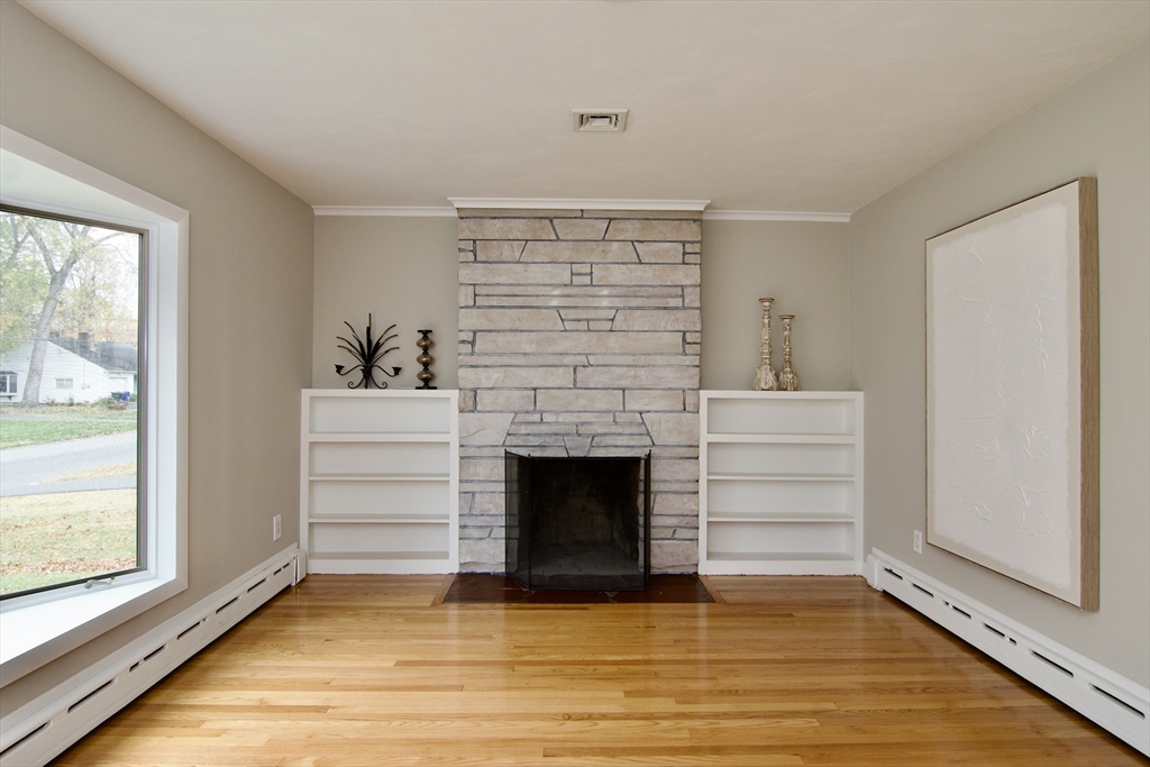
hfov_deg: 81.2
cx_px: 575
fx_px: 671
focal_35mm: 21
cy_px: 384
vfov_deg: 59.5
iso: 320
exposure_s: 1/30
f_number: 7.1
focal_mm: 14
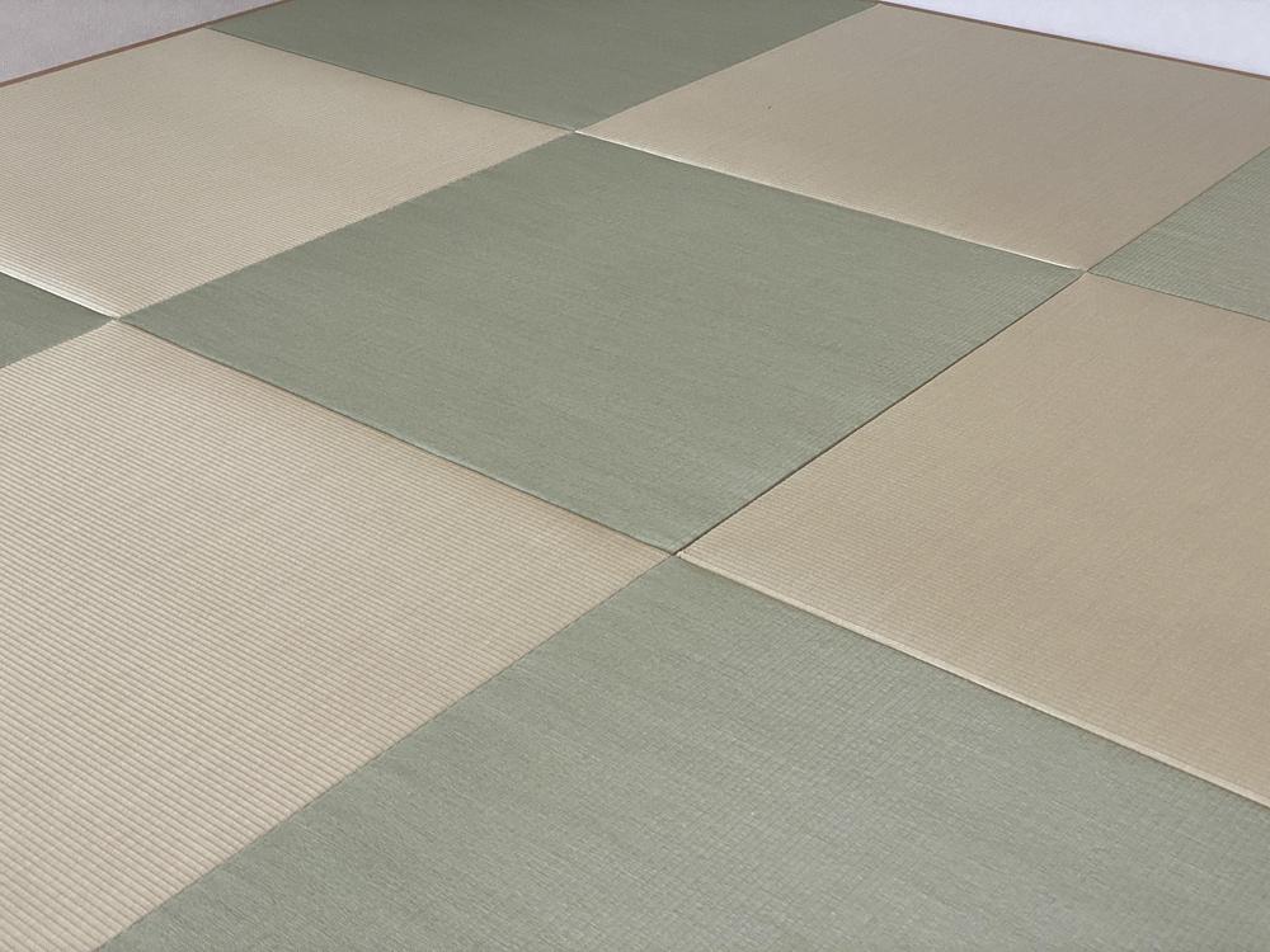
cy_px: 476
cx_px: 635
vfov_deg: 28.0
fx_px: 1908
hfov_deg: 36.8
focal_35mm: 52
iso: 64
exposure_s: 1/100
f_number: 2
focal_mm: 6
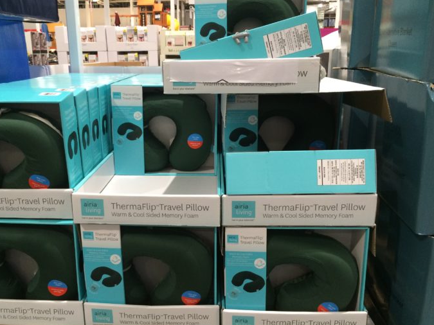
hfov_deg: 55.2
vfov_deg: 42.9
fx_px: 414
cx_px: 191
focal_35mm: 33
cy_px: 159
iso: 125
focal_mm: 4.15
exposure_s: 1/30
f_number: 2.2
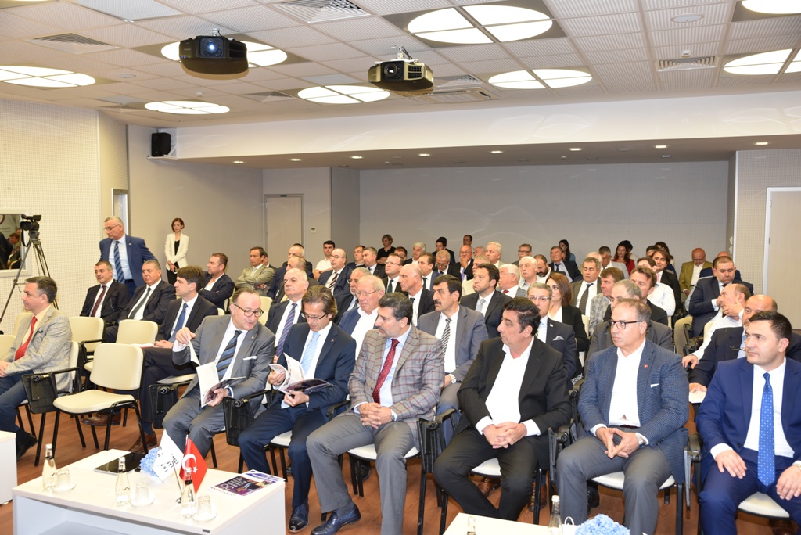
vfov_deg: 41.2
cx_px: 400
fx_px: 712
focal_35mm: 32
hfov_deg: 58.7
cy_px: 268
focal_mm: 32
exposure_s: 1/60
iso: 800
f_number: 4
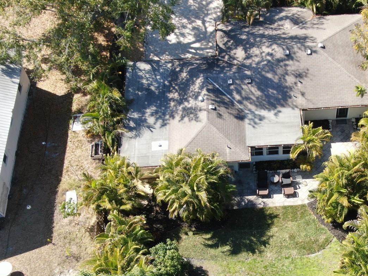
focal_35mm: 60
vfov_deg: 24.3
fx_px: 638
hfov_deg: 31.7
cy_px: 190
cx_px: 271
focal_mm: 6.77
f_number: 3.4
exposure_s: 1/320
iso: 100
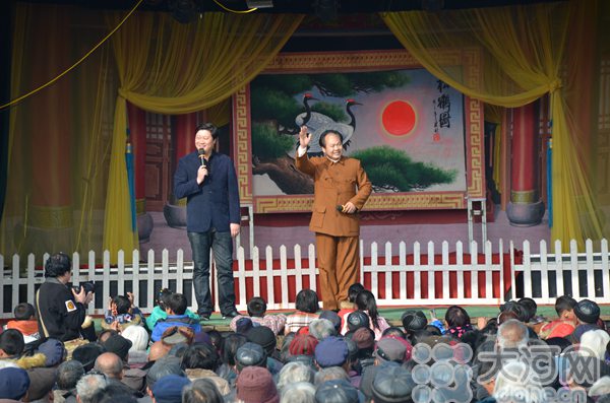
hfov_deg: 12.3
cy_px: 202
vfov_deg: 8.1
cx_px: 305
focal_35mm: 168
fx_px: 2840
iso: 200
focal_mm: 112
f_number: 8
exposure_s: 1/250
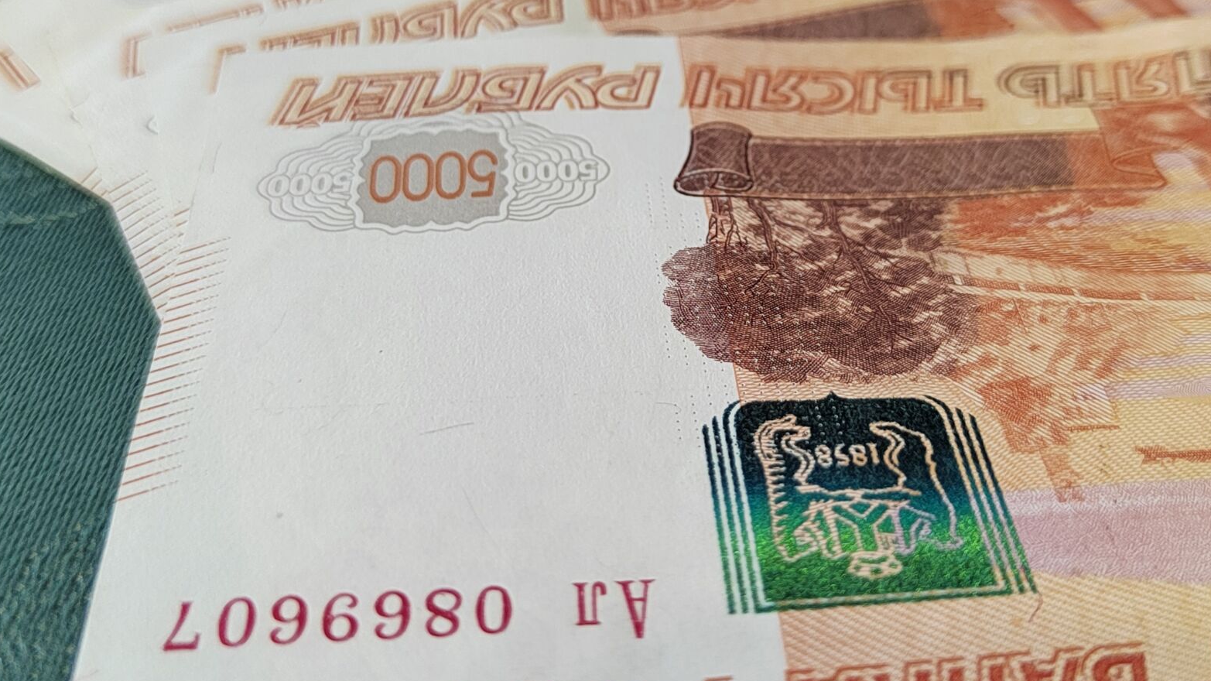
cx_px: 659
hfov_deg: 49.3
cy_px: 210
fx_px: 1316
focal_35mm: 41
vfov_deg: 28.7
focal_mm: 5.52
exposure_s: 1/100
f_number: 1.9
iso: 966
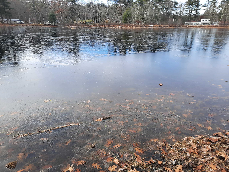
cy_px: 86
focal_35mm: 25
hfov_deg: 69.4
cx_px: 114
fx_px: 165
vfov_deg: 54.9
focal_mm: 4.6
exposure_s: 1/246
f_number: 2
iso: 32
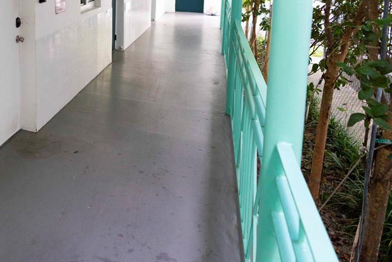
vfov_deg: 35.0
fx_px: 381
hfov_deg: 47.6
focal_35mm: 35
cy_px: 11
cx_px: 24
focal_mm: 16
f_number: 3.2
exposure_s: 1/160
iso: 250
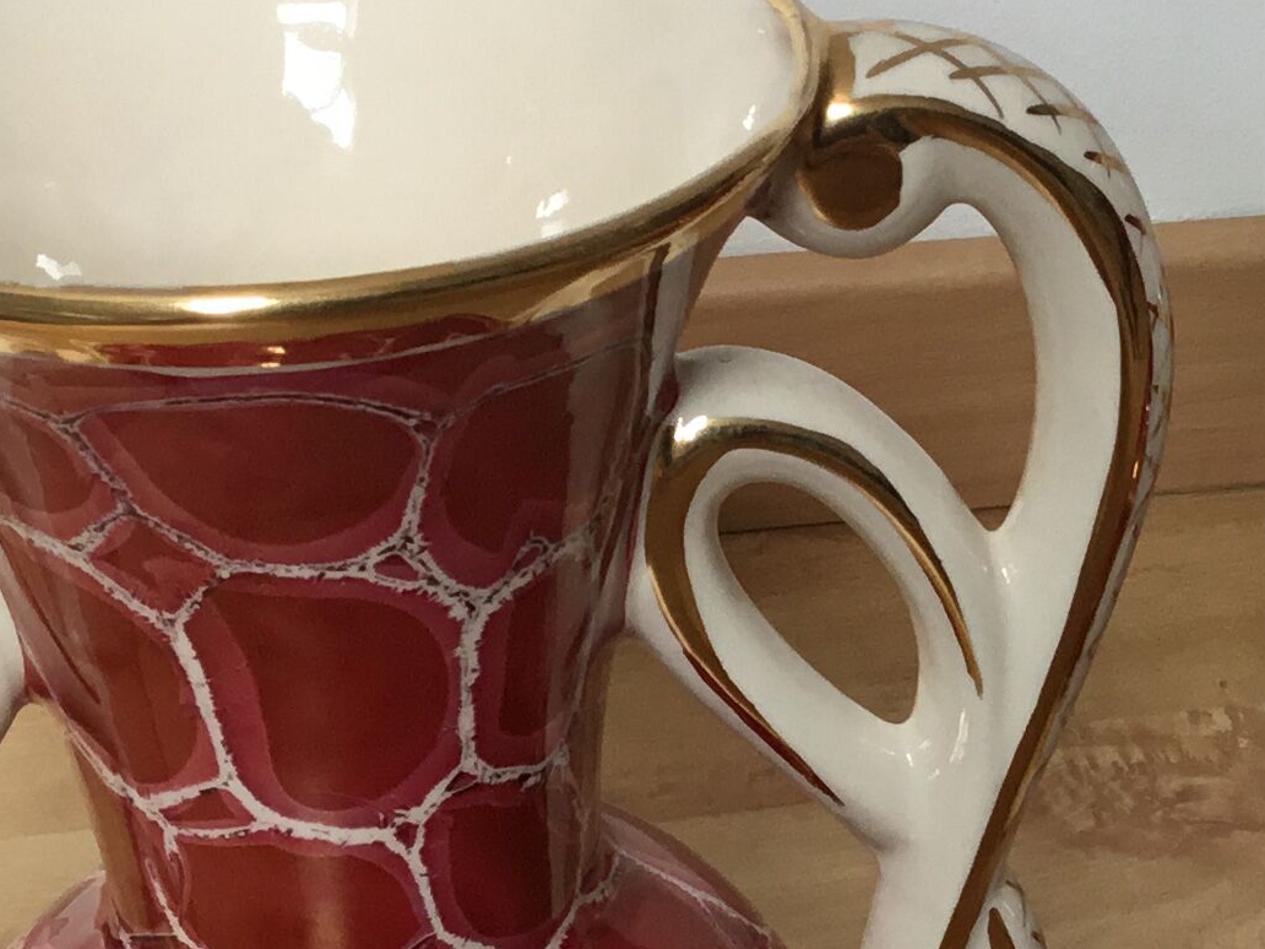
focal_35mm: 98
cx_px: 1101
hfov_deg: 19.7
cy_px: 617
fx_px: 3581
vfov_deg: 15.1
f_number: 2.4
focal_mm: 3.3
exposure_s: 1/100
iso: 40
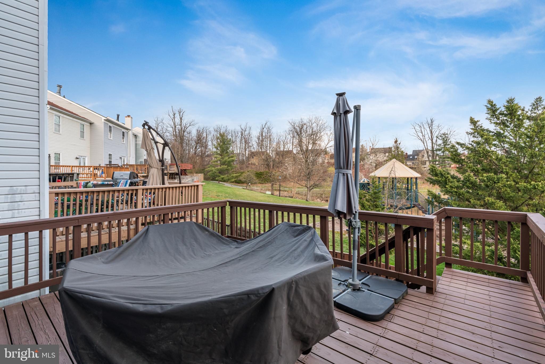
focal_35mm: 16
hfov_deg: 96.7
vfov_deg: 73.8
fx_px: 242
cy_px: 182
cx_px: 272
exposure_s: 1/50
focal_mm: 16
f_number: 8
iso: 250
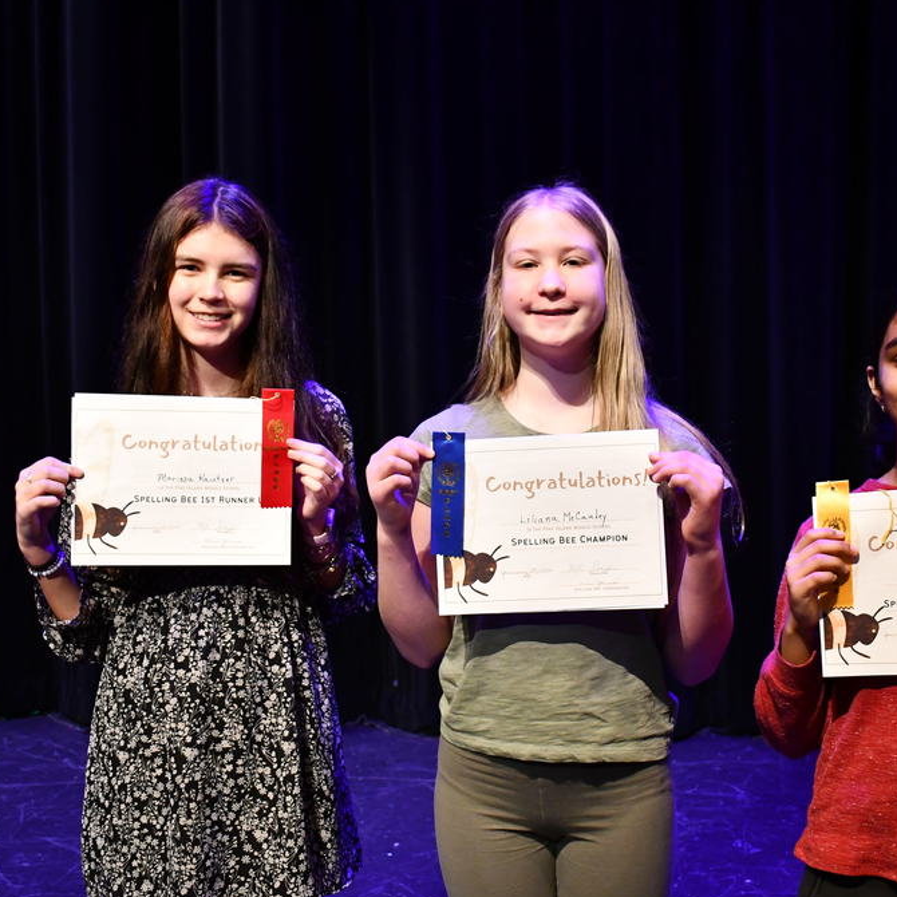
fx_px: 1524
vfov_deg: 32.8
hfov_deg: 32.6
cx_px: 581
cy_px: 452
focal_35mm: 52
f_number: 3.5
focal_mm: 20
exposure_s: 1/125
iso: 2200
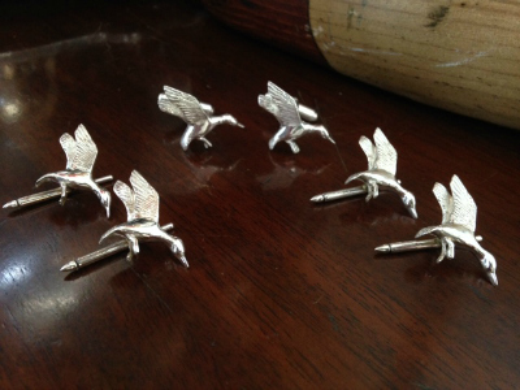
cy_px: 195
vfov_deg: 42.9
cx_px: 260
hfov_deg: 55.4
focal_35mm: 33
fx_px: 496
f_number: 2.4
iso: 250
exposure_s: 1/20
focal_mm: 4.12
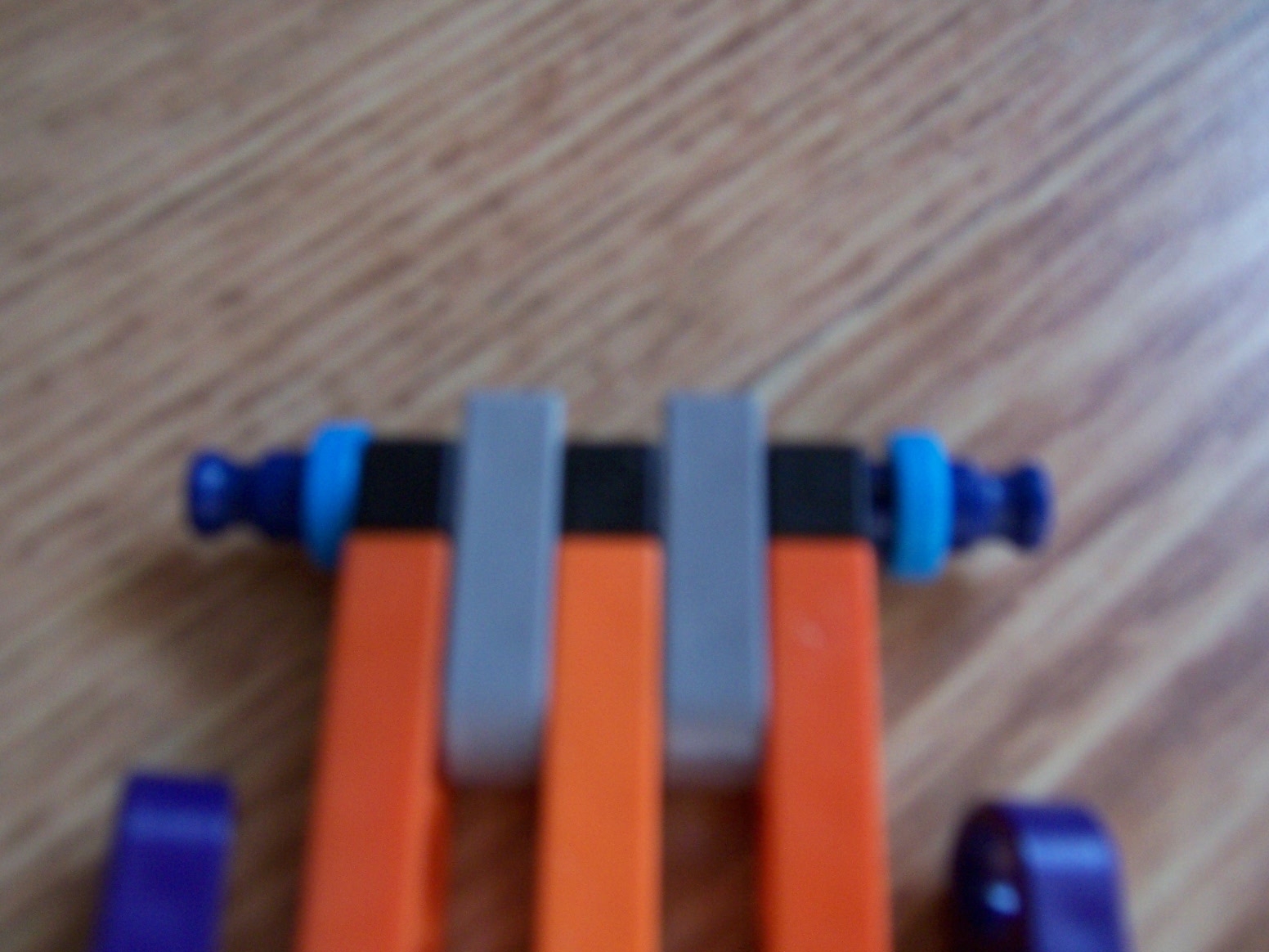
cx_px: 634
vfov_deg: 42.9
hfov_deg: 55.4
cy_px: 476
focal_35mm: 33
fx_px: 1210
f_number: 3.4
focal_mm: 5.5
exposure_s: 1/20
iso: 140
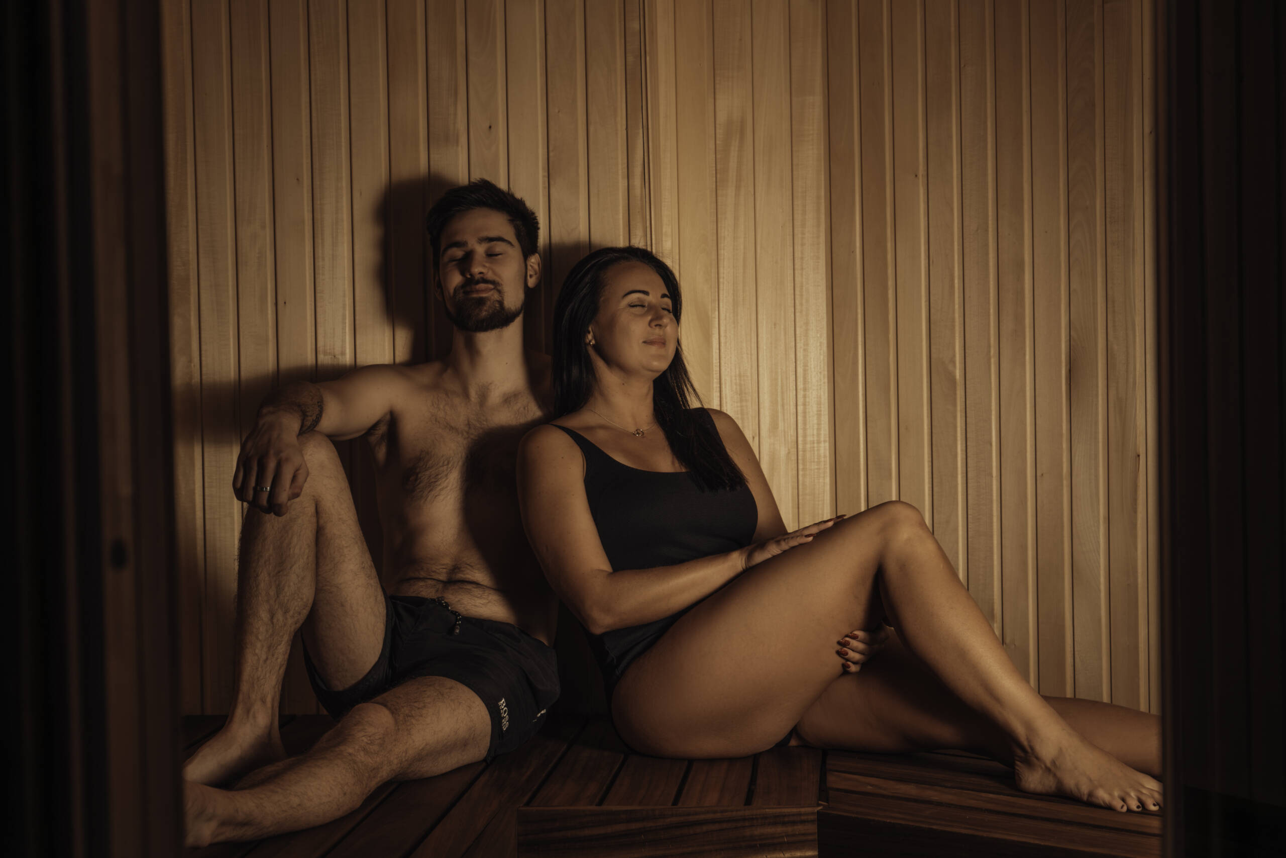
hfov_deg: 33.4
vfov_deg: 22.6
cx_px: 643
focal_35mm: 60
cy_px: 429
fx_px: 2143
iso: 160
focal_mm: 60
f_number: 5
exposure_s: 1/160
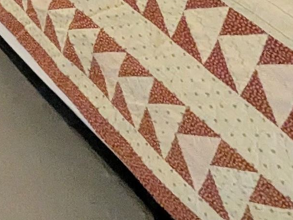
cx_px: -396
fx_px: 559
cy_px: -302
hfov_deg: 15.6
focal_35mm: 66
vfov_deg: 14.7
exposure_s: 1/120
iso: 1087
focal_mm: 1.95
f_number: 2.2
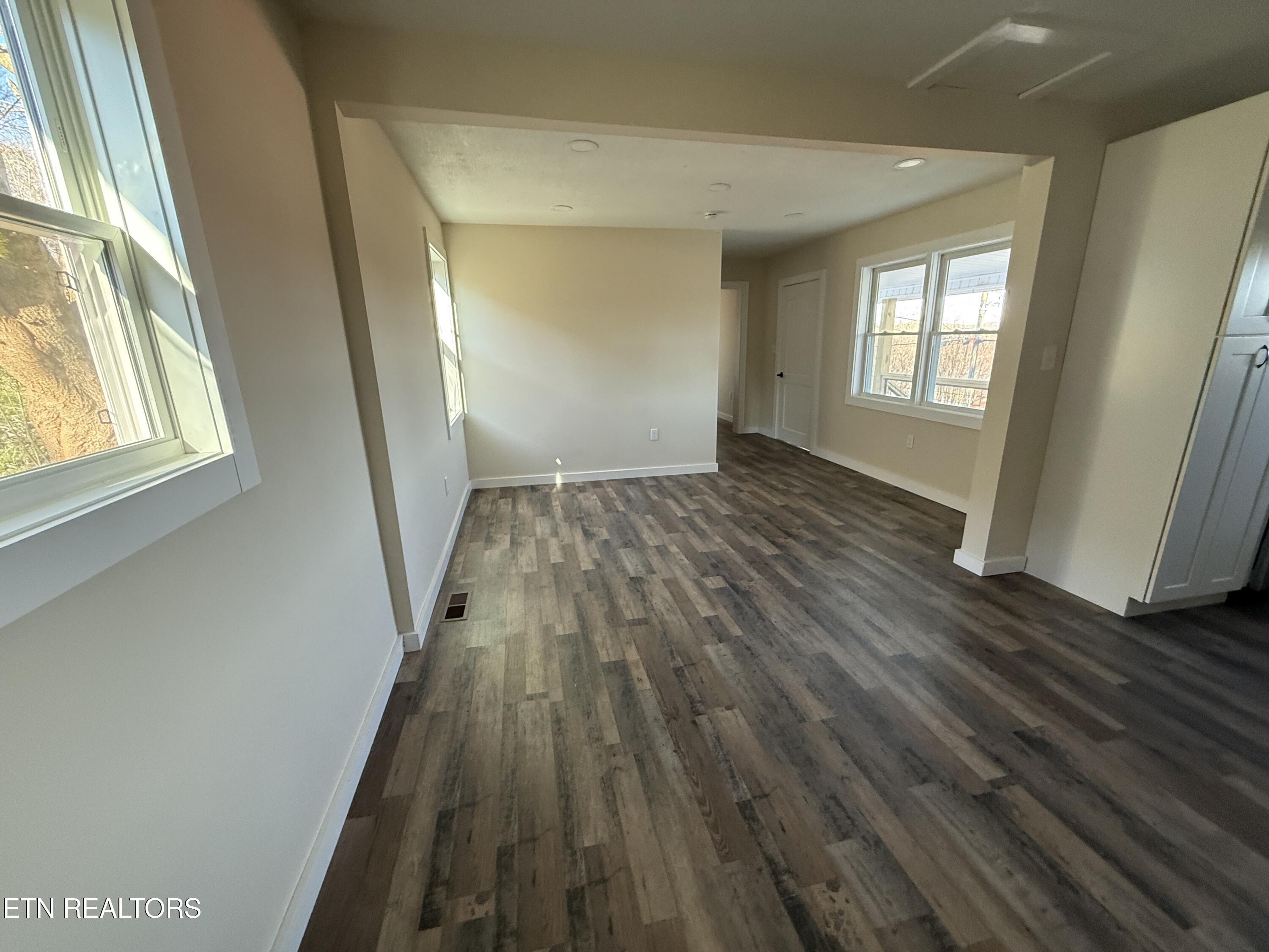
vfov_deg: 85.7
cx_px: 634
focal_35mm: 14
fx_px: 513
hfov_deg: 102.1
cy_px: 476
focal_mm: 2.22
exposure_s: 1/99
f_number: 2.2
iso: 320
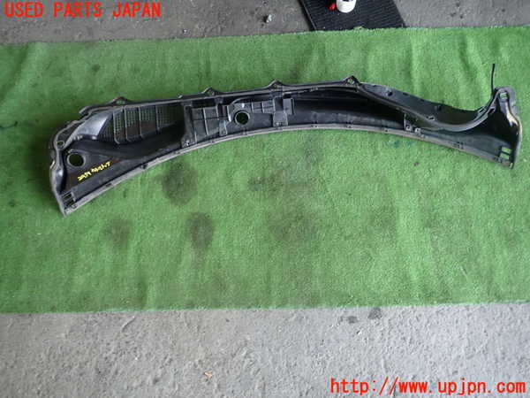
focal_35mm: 25
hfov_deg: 69.4
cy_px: 199
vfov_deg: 54.9
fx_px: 383
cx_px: 265
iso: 200
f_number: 2
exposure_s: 1/60
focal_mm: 4.5
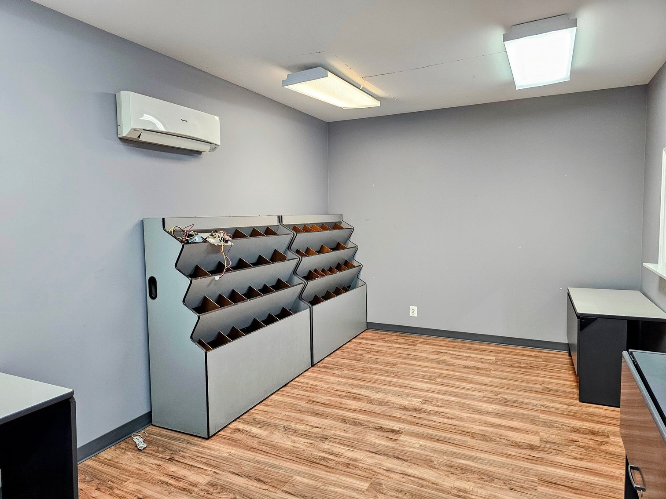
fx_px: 443
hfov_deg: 73.9
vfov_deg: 58.9
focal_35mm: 23
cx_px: 333
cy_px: 250
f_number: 1.7
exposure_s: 1/120
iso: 250
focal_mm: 6.3
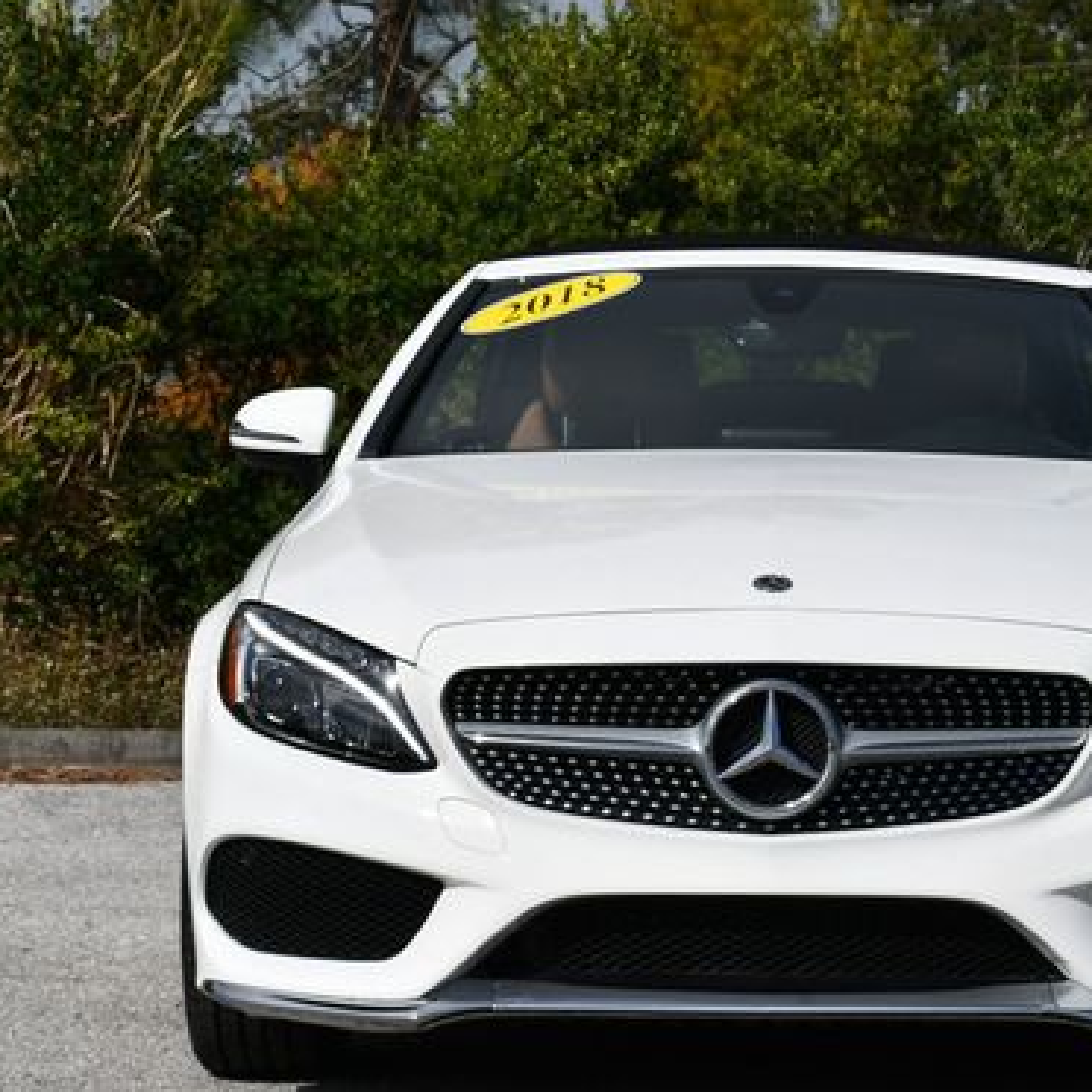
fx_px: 4390
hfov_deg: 14.1
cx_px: 793
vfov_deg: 14.2
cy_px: 599
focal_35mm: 123
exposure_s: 1/500
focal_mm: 42
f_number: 11
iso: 100
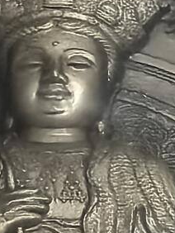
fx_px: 1030
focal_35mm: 153
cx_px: 64
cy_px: 376
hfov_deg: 9.7
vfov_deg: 12.1
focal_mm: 1.68
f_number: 2.2
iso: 500
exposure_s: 1/25
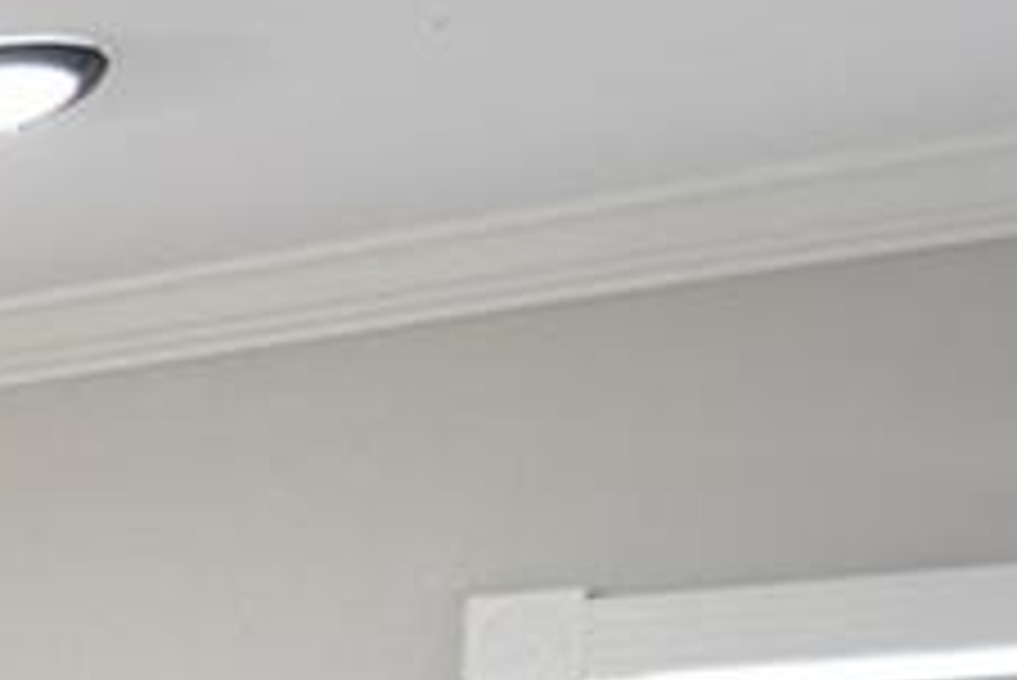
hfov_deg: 11.2
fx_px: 2996
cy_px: 1234
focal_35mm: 106
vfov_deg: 11.9
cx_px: -2070
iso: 800
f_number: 3.5
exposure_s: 1/30
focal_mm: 10
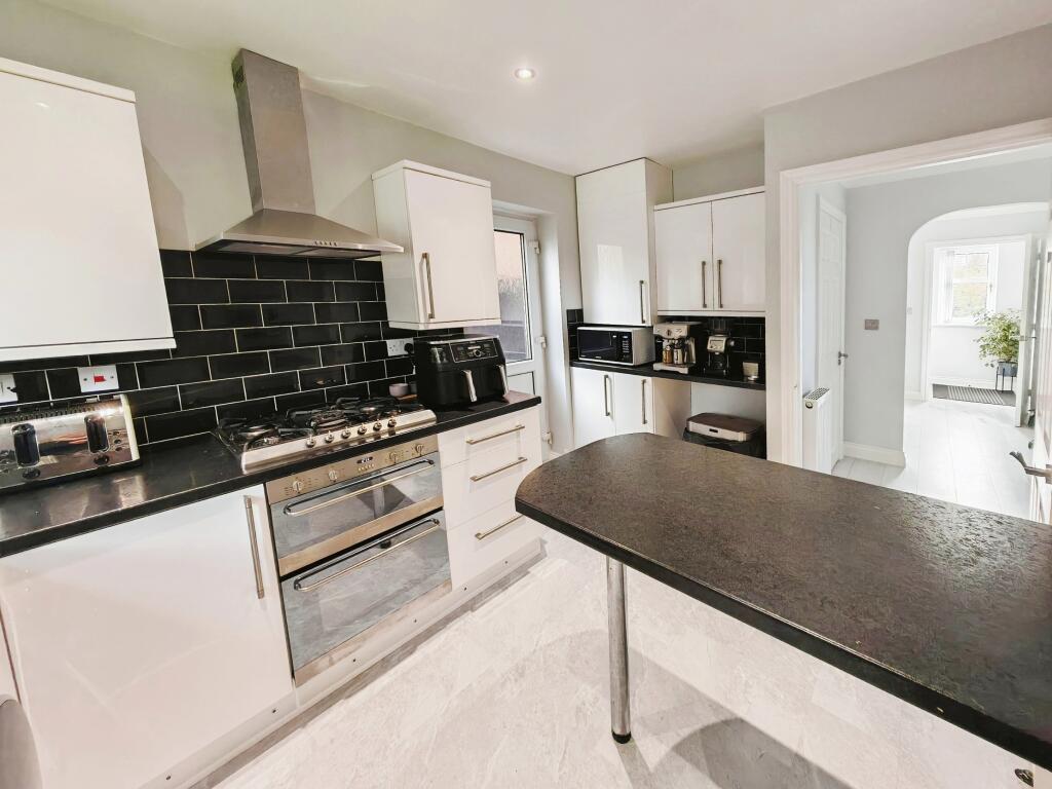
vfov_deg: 89.9
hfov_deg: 106.2
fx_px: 395
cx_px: 526
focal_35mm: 13
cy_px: 394
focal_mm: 1.82
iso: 250
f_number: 2
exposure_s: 1/33
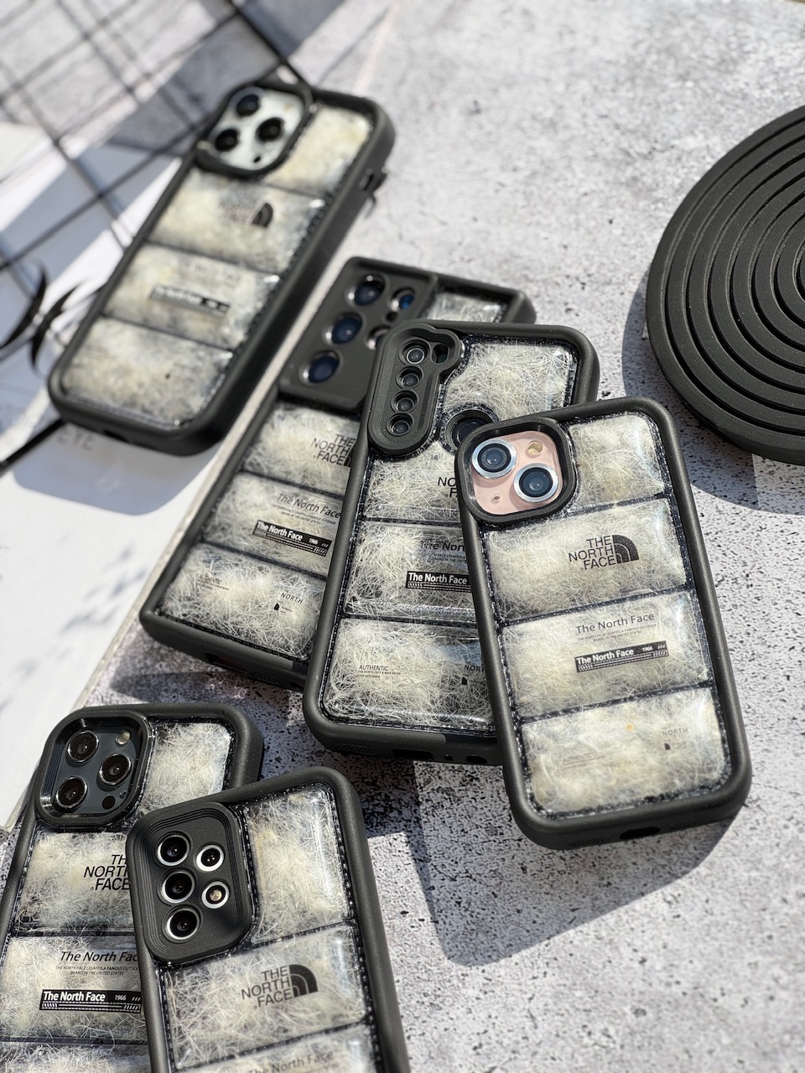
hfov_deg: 19.1
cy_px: 536
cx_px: 402
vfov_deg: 25.3
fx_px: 2388
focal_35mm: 77
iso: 25
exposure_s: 1/381
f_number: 2.8
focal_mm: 9
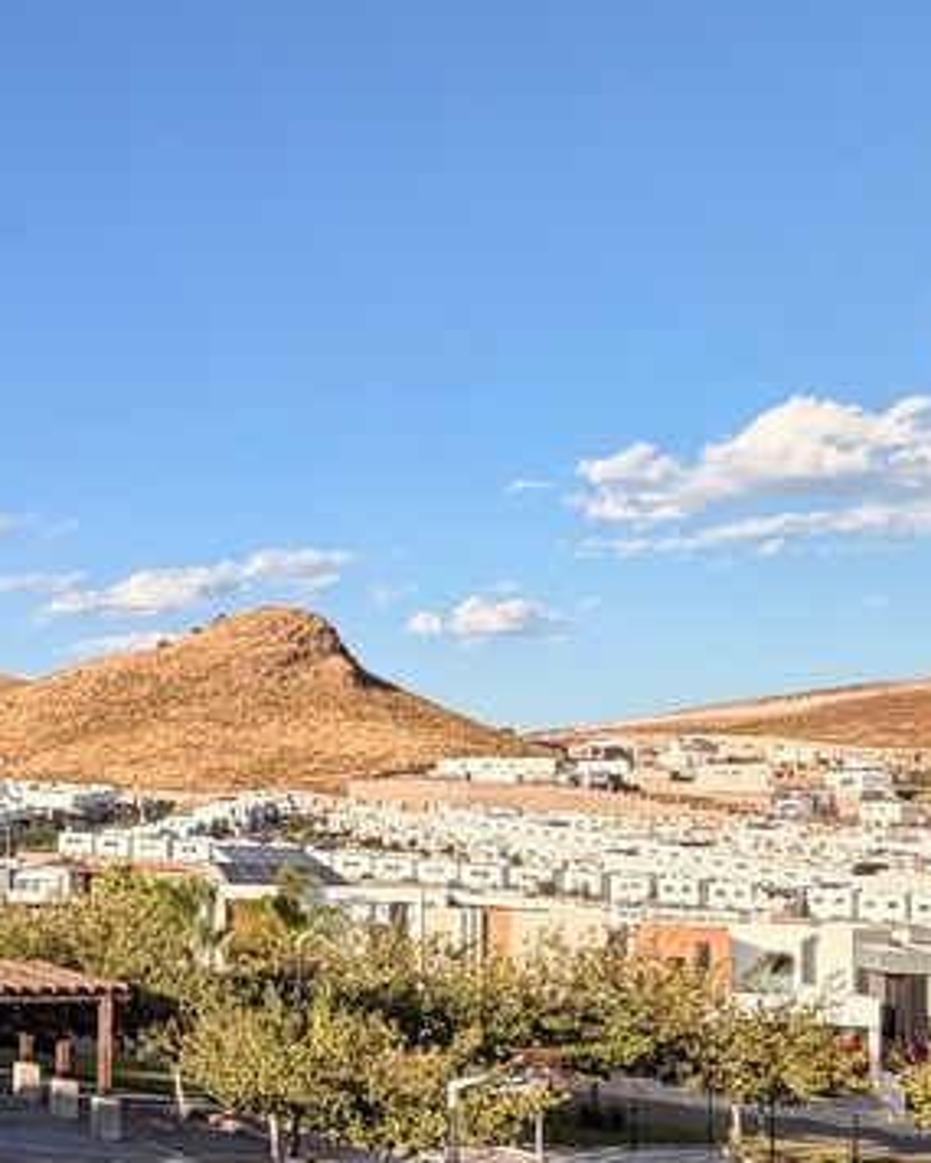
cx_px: -333
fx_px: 1584
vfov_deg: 39.8
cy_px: 774
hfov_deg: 26.7
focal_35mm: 46
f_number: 2.2
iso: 32
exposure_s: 1/770
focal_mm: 2.22
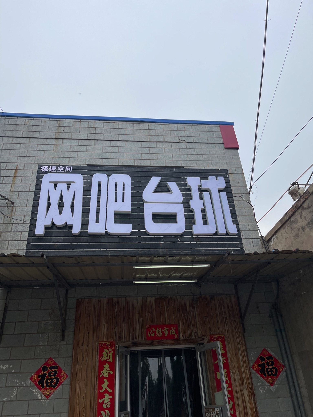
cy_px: 208
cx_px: 156
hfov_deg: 53.1
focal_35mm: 26
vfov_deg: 67.3
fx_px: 313
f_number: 1.6
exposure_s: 1/3003
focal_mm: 5.1
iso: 32
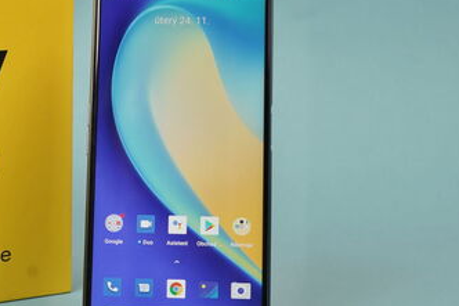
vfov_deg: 15.7
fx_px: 1109
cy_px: 129
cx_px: 64
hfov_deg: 22.9
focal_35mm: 87
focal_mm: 47
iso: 1000
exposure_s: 1/160
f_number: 7.1
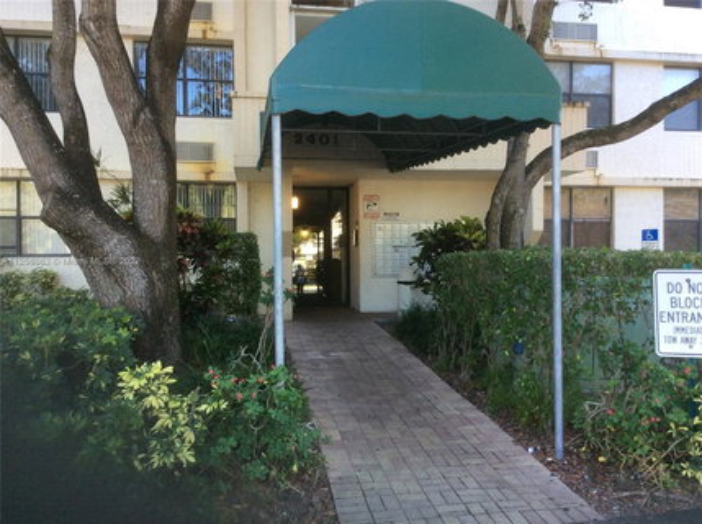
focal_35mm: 32
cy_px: 262
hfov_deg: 56.9
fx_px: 648
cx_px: 351
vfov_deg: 44.0
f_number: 2.4
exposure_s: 1/120
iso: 50
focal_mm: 3.3
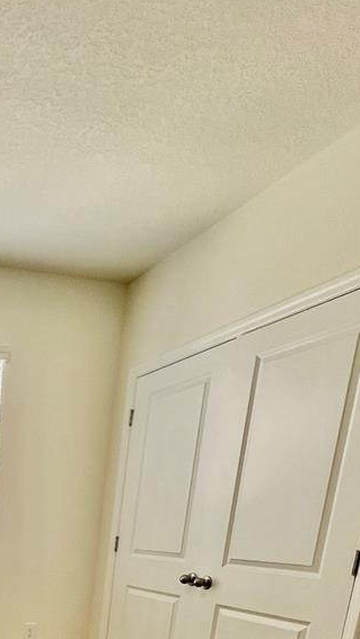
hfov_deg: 31.3
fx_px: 509
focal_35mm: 30
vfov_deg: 50.9
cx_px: -94
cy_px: 648
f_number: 1.8
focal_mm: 1.57
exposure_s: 1/120
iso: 32
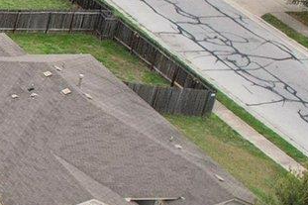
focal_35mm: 145
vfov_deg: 9.4
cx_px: -654
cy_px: 24
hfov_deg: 10.0
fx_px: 1240
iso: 160
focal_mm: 8.4
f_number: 2.8
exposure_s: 1/500
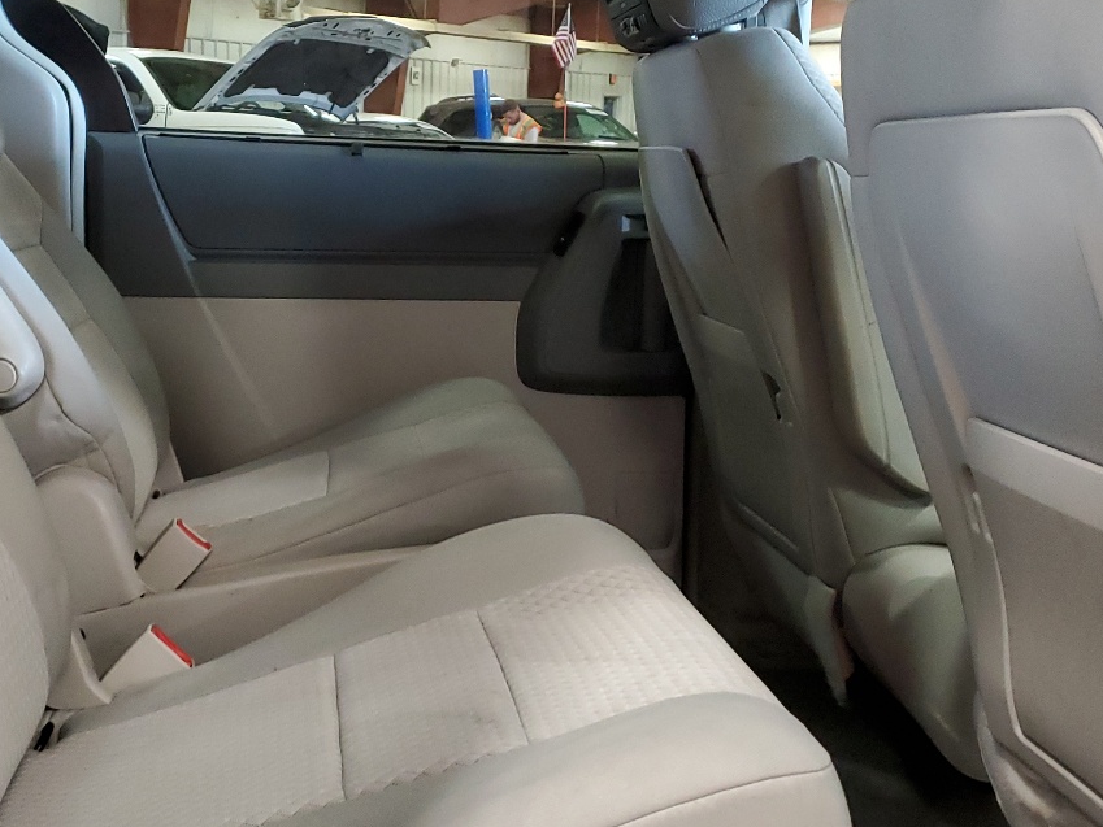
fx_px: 1562
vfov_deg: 29.7
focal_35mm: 49
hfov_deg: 38.4
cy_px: 393
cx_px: 364
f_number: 1.5
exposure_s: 1/20
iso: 310
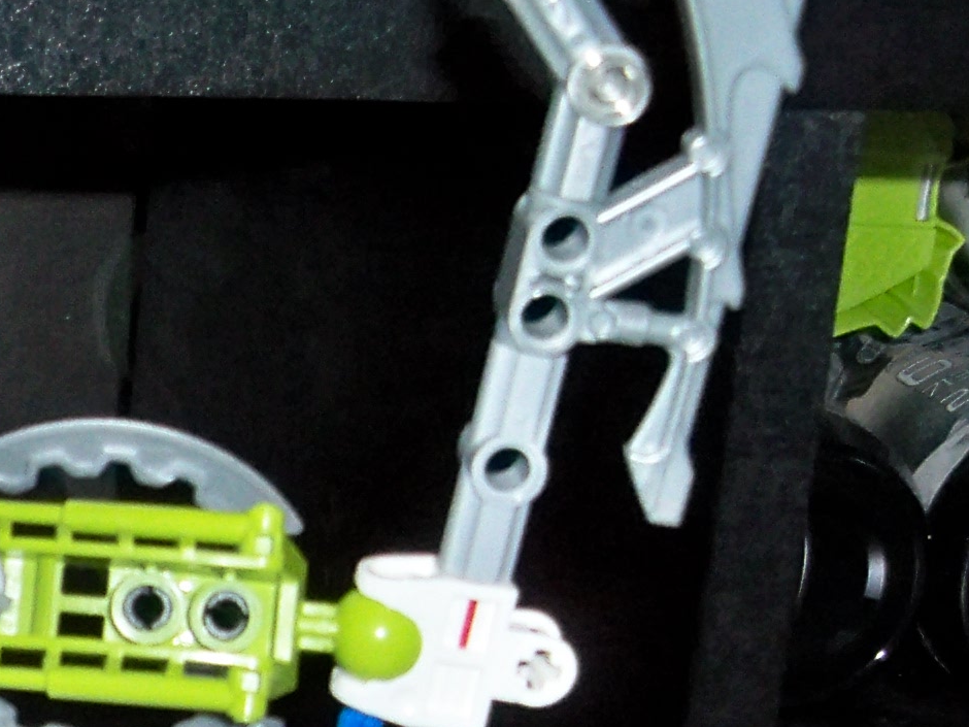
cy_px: 1116
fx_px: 4171
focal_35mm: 149
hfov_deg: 12.3
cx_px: -721
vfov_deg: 9.6
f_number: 3.5
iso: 200
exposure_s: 1/30
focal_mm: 6.2
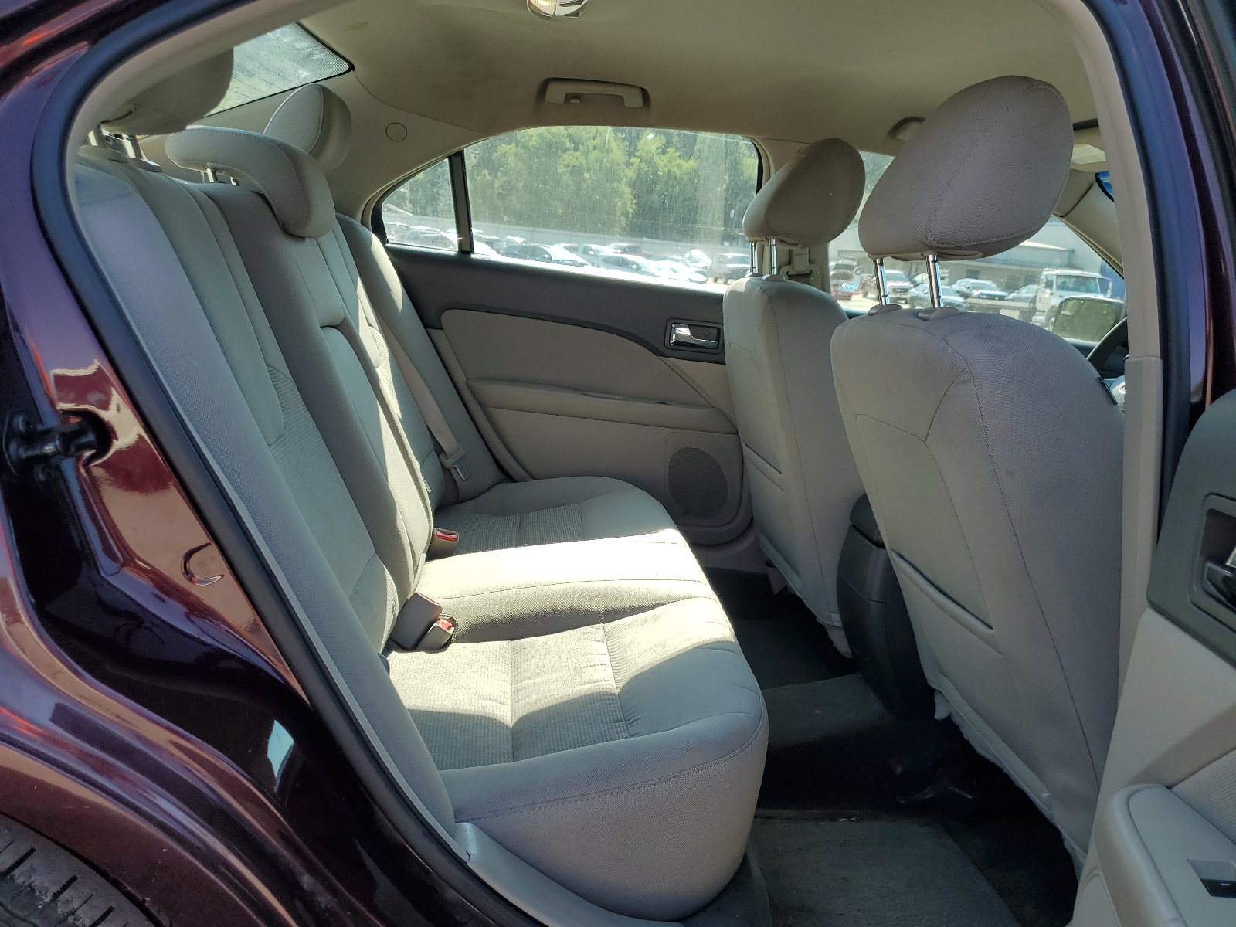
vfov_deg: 53.1
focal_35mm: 26
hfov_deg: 67.3
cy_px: 464
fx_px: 928
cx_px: 618
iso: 50
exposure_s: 1/833
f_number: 1.5
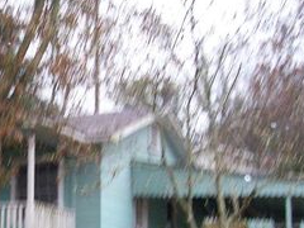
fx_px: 659
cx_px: 28
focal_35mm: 75
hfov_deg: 25.2
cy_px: 191
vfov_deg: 19.4
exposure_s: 1/64
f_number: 2.7
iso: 140
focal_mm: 6
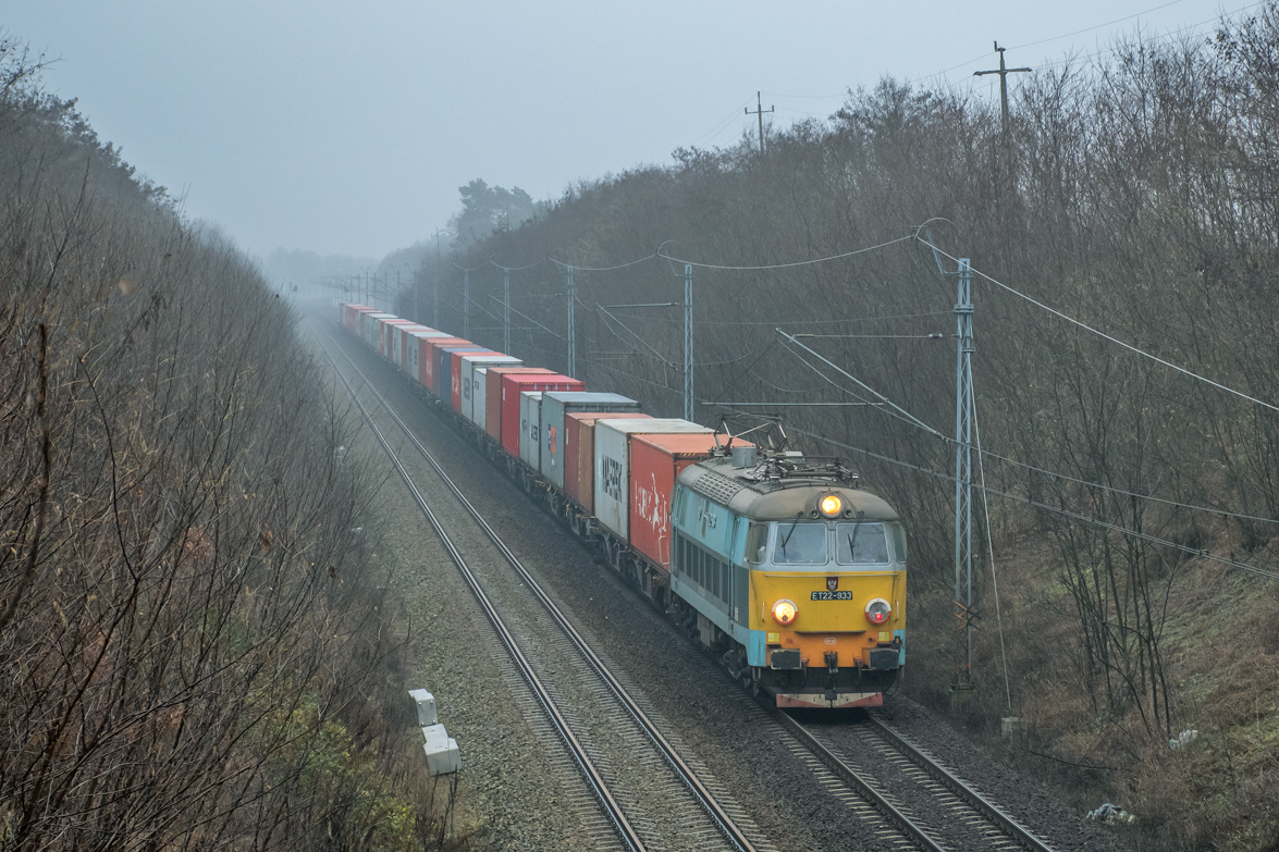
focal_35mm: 95
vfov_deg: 14.4
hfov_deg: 21.5
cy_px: 431
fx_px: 3374
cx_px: 631
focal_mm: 62
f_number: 8
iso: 1000
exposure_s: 1/320
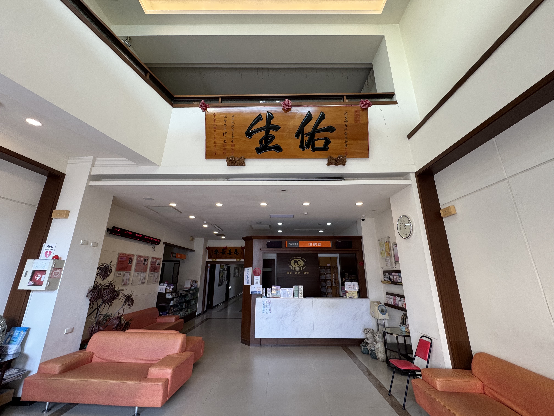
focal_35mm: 14
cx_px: 277
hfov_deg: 102.1
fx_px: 224
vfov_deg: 85.7
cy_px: 208
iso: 125
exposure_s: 1/120
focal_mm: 2.22
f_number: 2.2
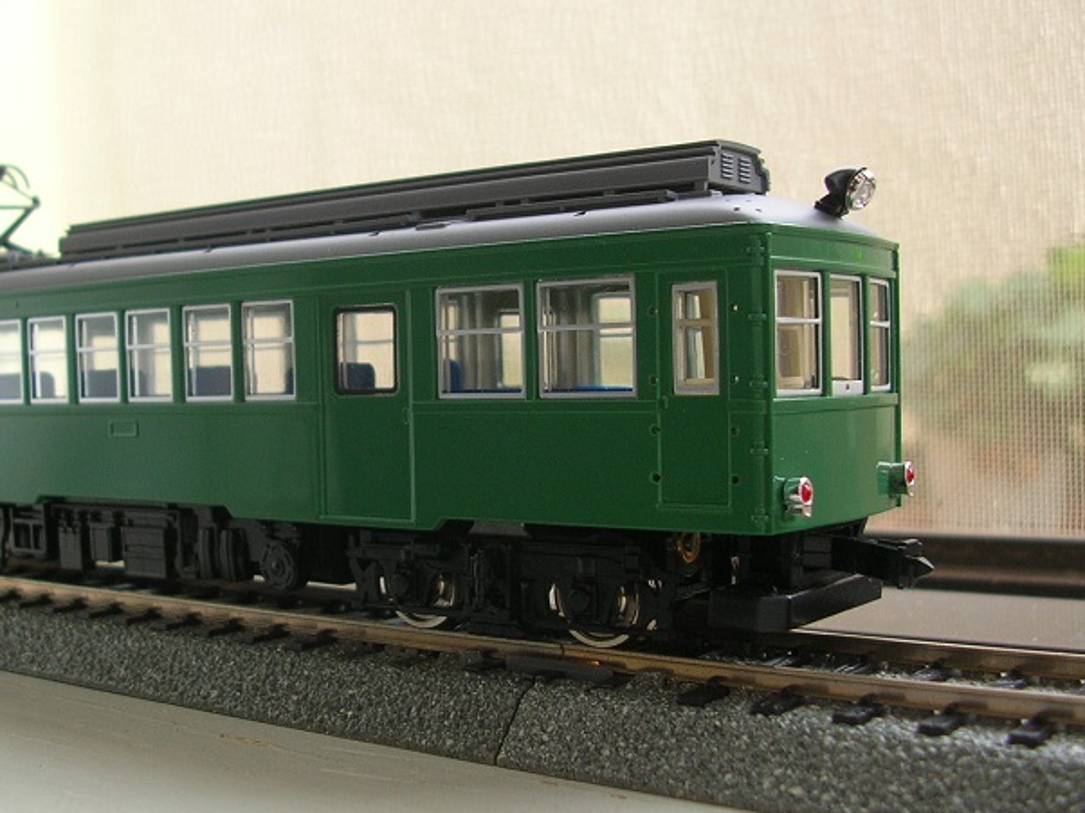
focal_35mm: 48
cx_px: 408
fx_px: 1504
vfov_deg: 30.2
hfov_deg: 39.4
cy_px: 380
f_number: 2.8
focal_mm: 5.8
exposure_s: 1/38.8
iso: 50
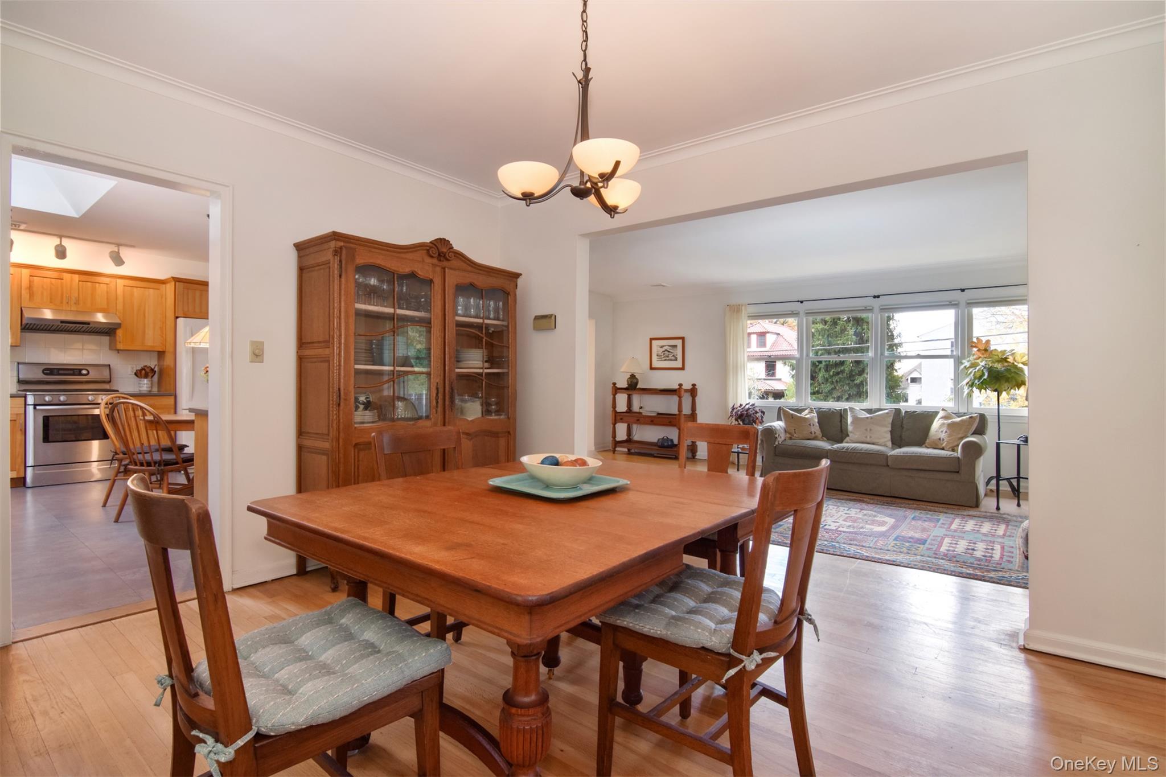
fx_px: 534
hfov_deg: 95.0
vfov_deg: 72.0
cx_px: 583
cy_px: 388
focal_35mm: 16
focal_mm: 11
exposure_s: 1/20
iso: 640
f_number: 11
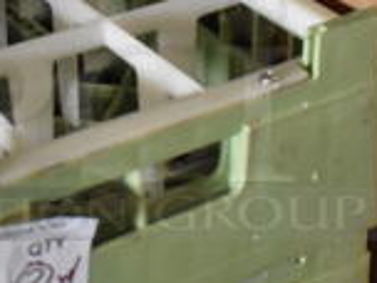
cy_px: 109
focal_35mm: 104
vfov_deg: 14.2
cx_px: 112
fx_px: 1133
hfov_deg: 18.8
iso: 2800
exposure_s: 1/125
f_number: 3.5
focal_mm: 18
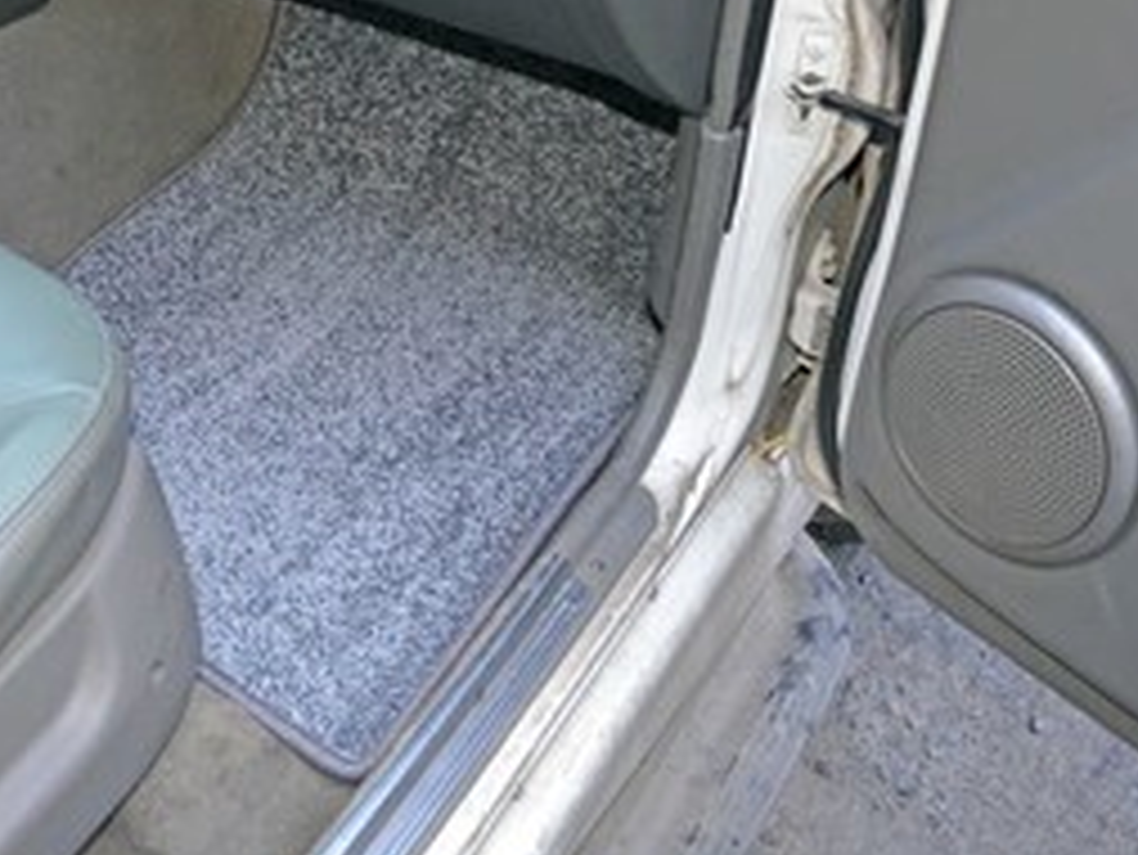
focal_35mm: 43
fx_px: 1414
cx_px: 396
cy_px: 248
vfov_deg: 33.2
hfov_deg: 43.3
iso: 2500
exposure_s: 1/60
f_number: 3.5
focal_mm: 18
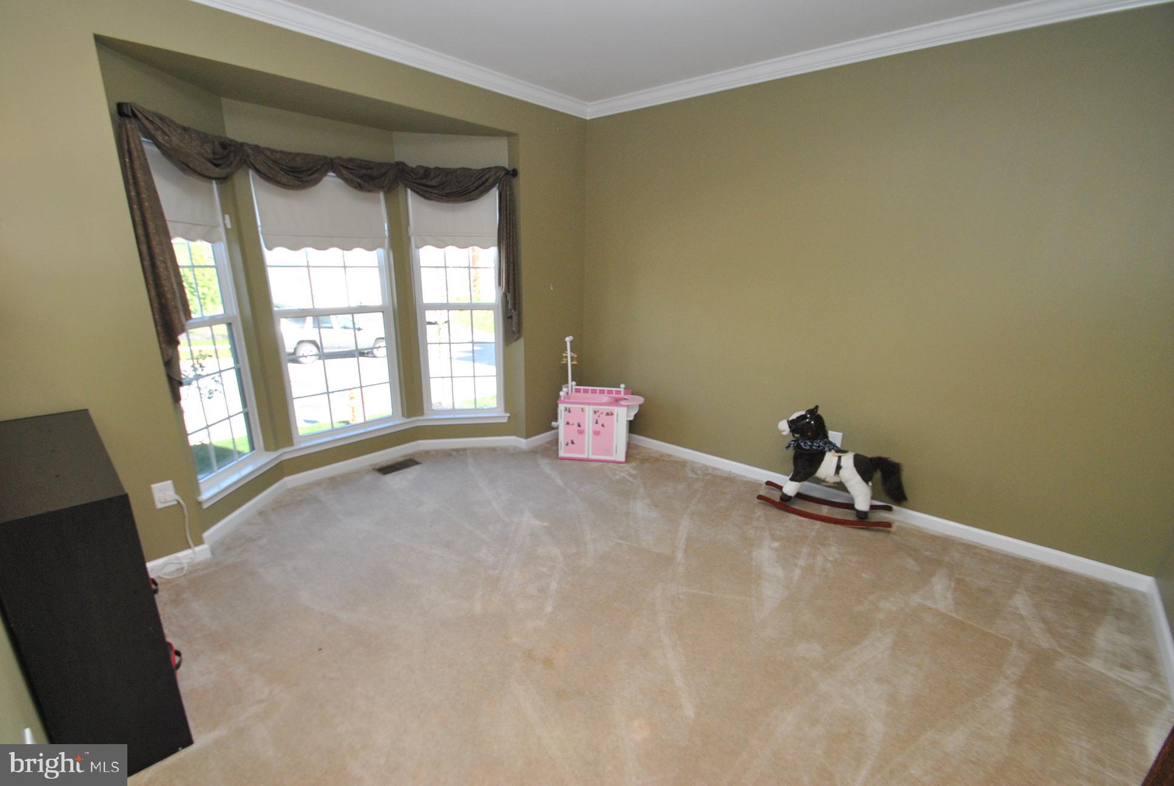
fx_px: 490
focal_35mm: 15
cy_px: 393
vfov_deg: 77.5
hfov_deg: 100.3
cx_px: 587
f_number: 4.5
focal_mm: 10
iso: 500
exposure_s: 1/200
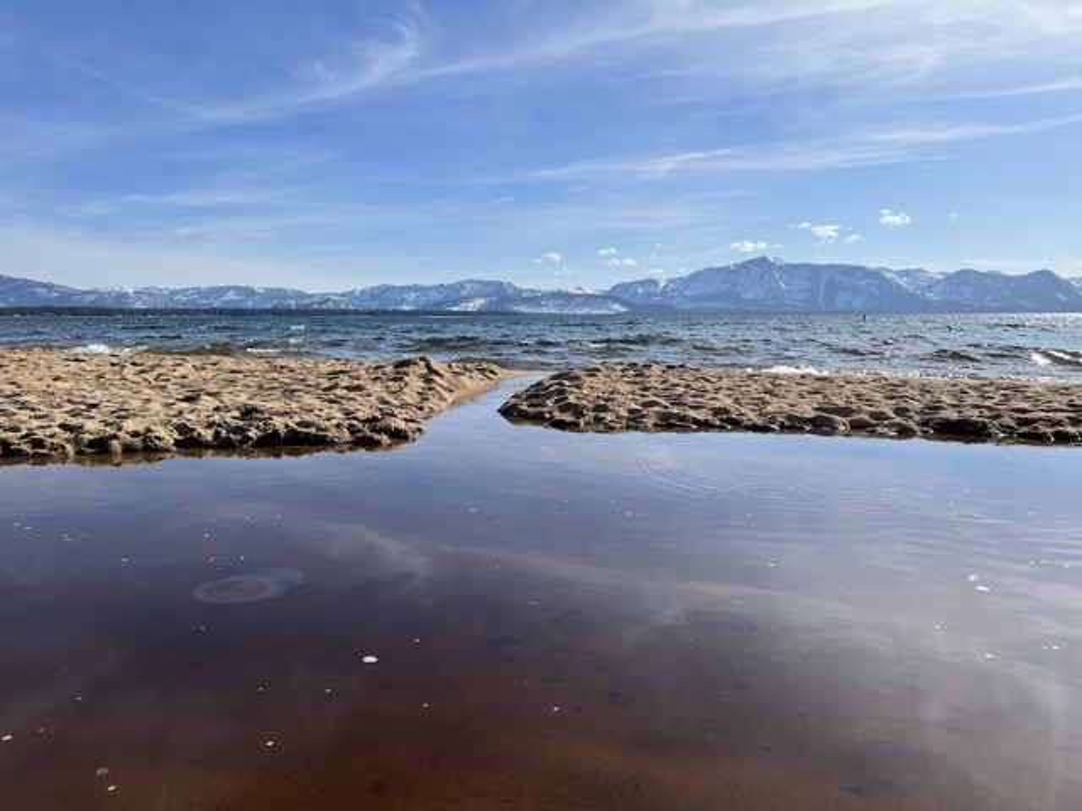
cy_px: 406
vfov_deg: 53.1
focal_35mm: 26
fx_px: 813
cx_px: 541
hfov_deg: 67.3
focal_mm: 5.7
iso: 50
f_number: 1.5
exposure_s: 1/6993
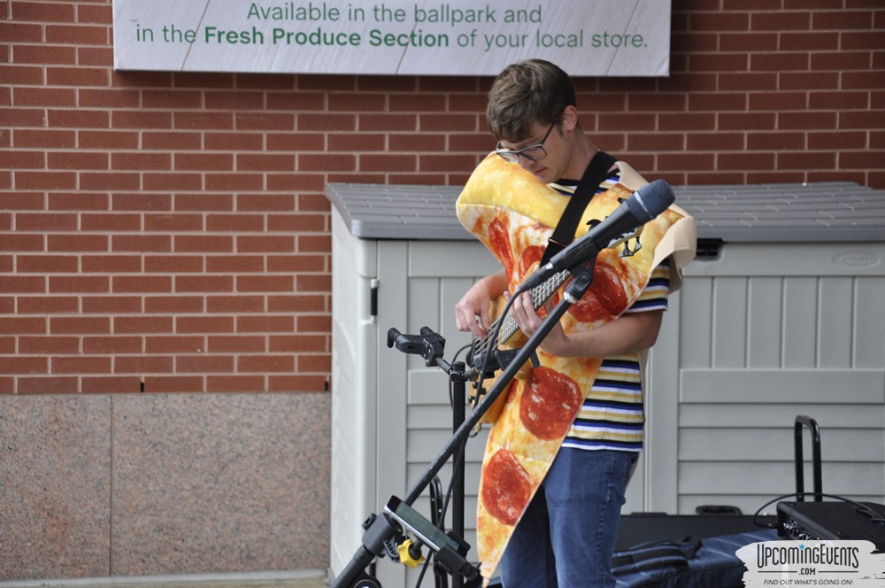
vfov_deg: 13.0
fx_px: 2578
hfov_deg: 19.5
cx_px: 442
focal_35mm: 105
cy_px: 294
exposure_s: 1/80
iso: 400
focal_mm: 70
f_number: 5.3
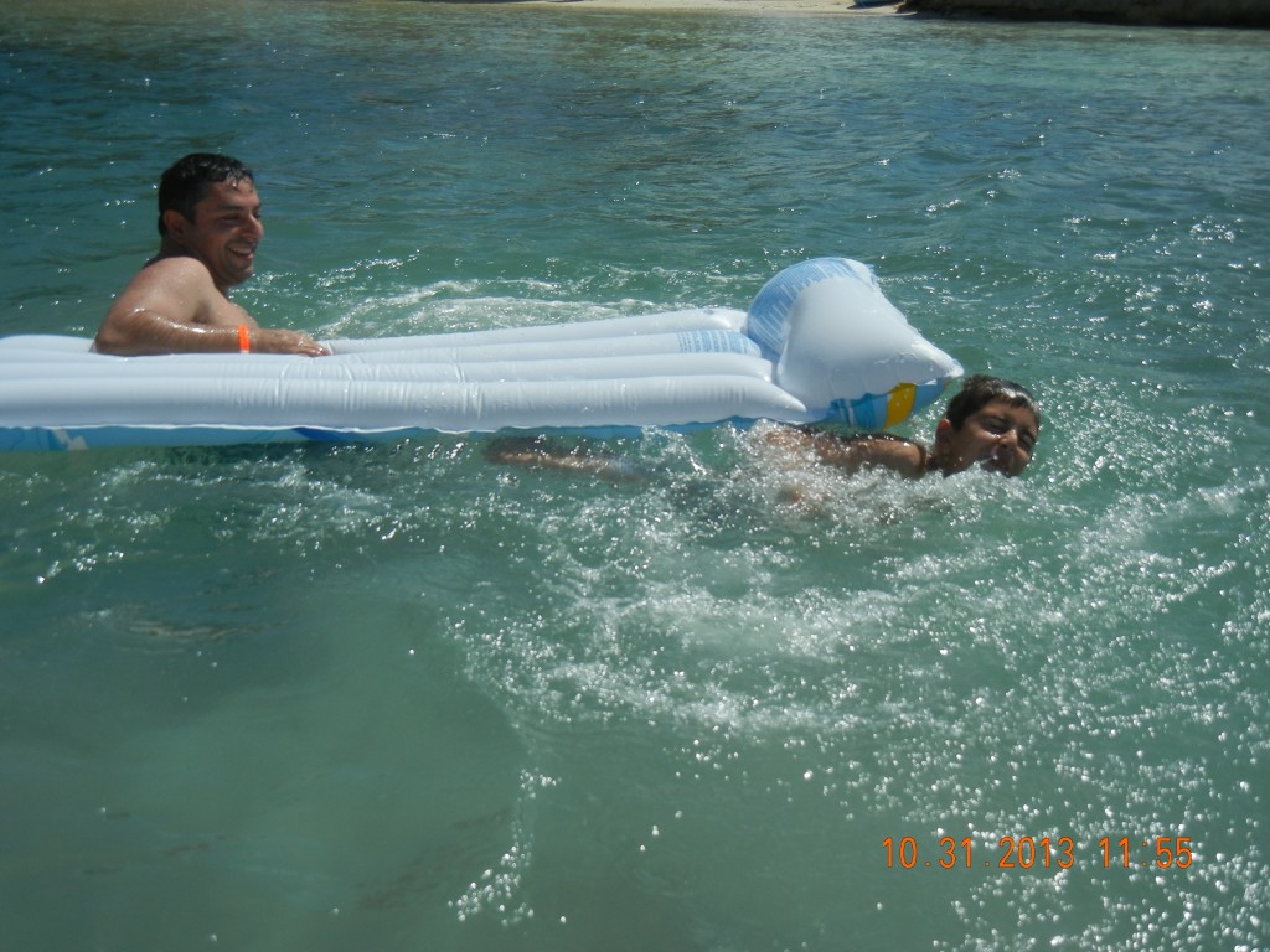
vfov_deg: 32.2
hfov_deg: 42.1
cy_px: 476
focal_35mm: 45
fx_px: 1651
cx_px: 635
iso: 160
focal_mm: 8.1
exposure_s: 1/792
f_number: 7.6
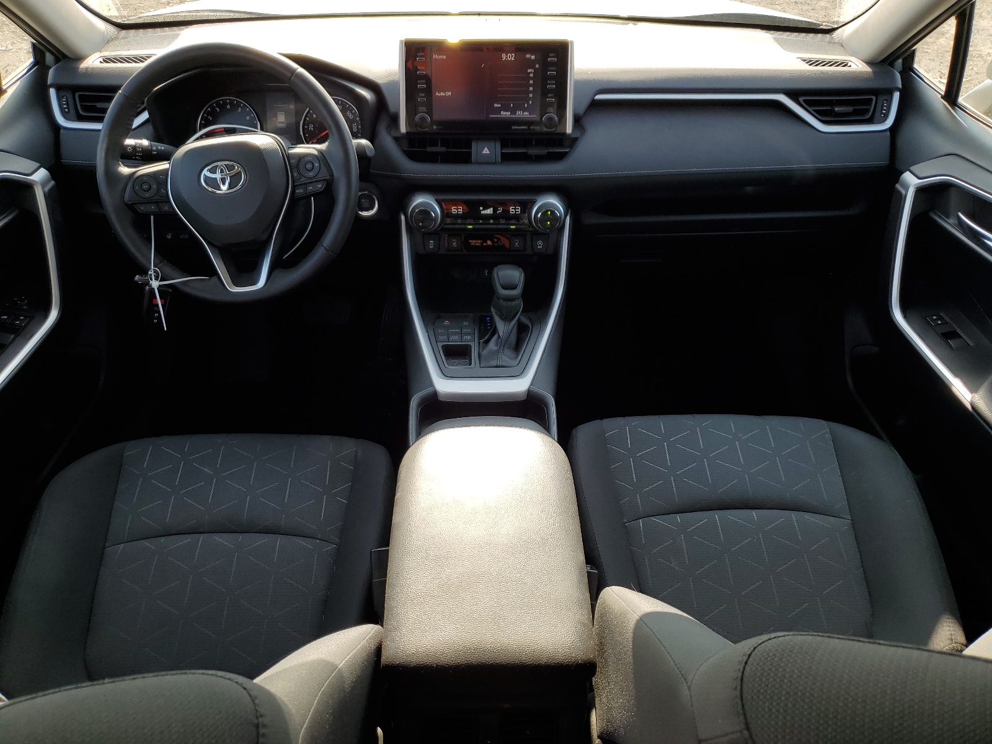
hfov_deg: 67.3
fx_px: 745
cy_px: 372
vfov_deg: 53.1
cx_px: 496
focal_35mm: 26
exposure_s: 1/500
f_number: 1.5
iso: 50
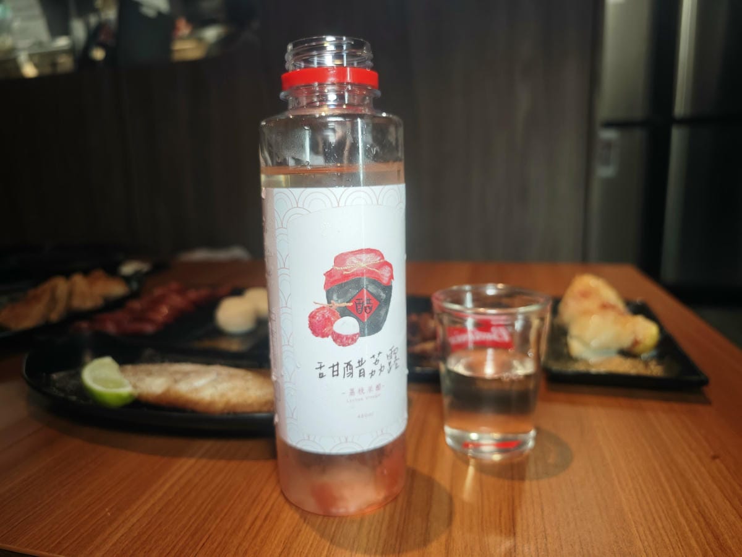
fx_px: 493
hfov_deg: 73.9
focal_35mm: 23
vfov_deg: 58.9
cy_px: 278
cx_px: 371
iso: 1000
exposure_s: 1/360
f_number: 2
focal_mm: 8.72
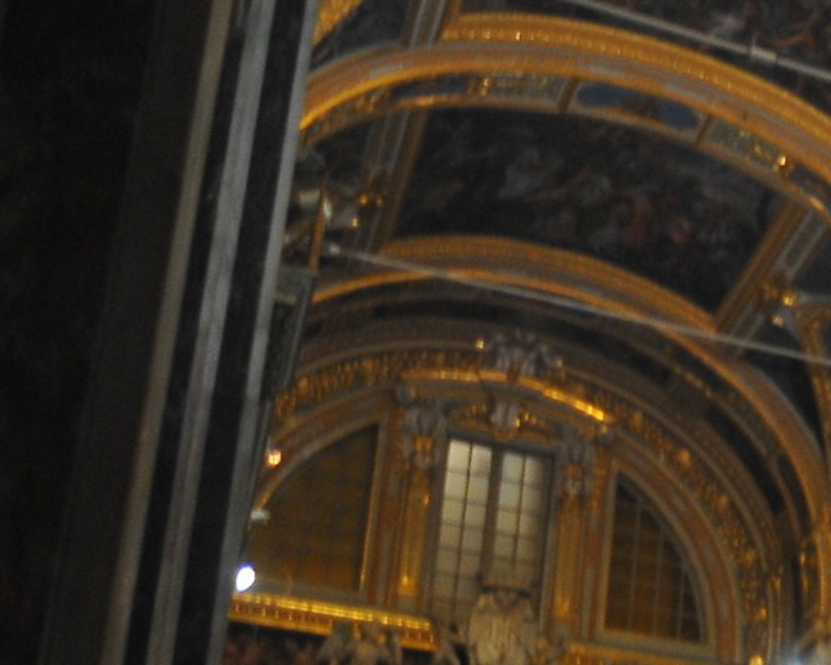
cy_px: 758
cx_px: 1395
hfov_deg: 18.9
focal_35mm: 83
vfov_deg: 17.8
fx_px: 2042
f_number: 3.5
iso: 1600
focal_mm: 20
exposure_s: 1/15
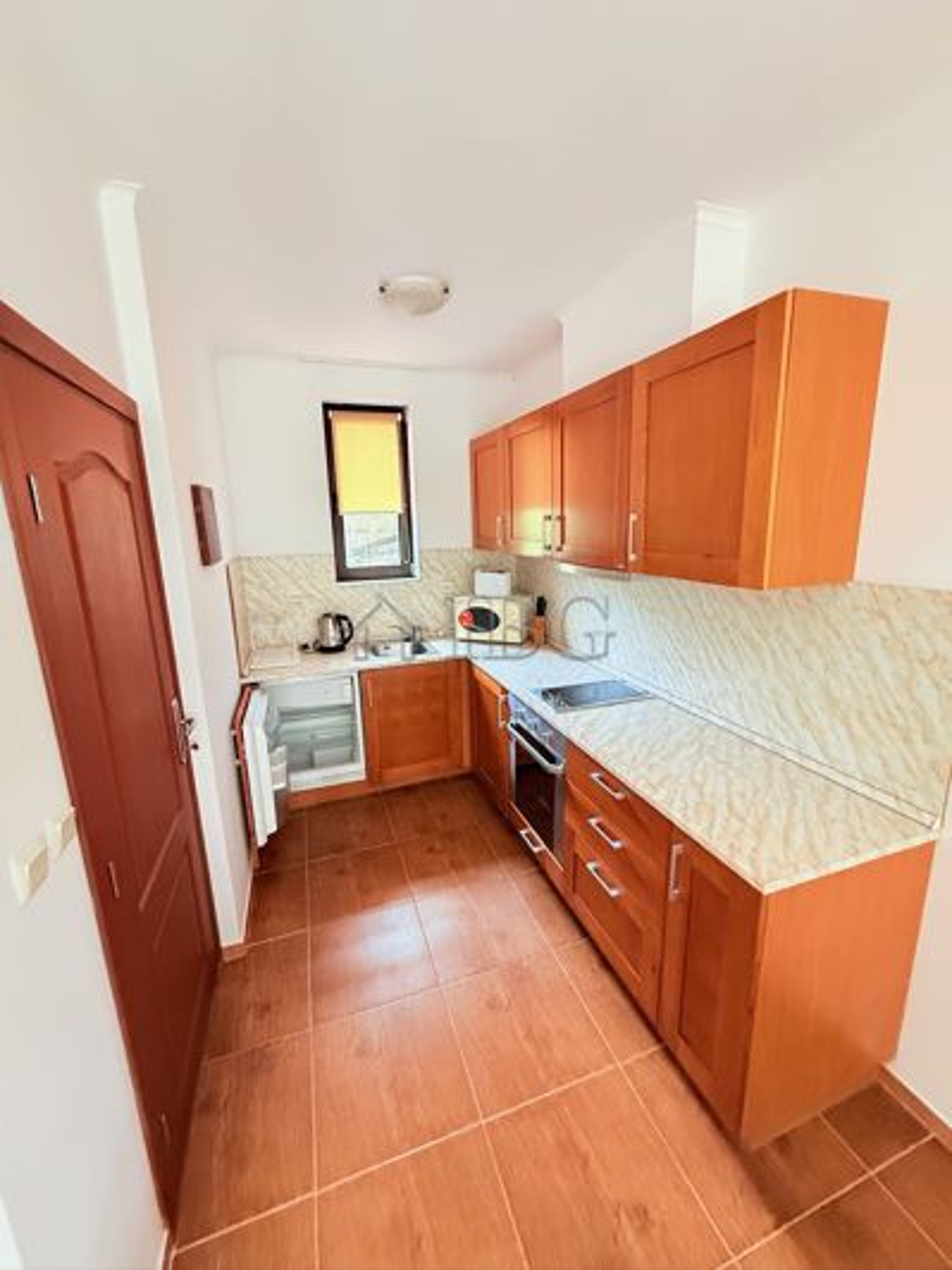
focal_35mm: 14
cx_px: 476
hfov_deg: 85.7
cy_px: 635
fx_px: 513
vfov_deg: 102.1
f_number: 2.2
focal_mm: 2.22
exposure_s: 1/60
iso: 640
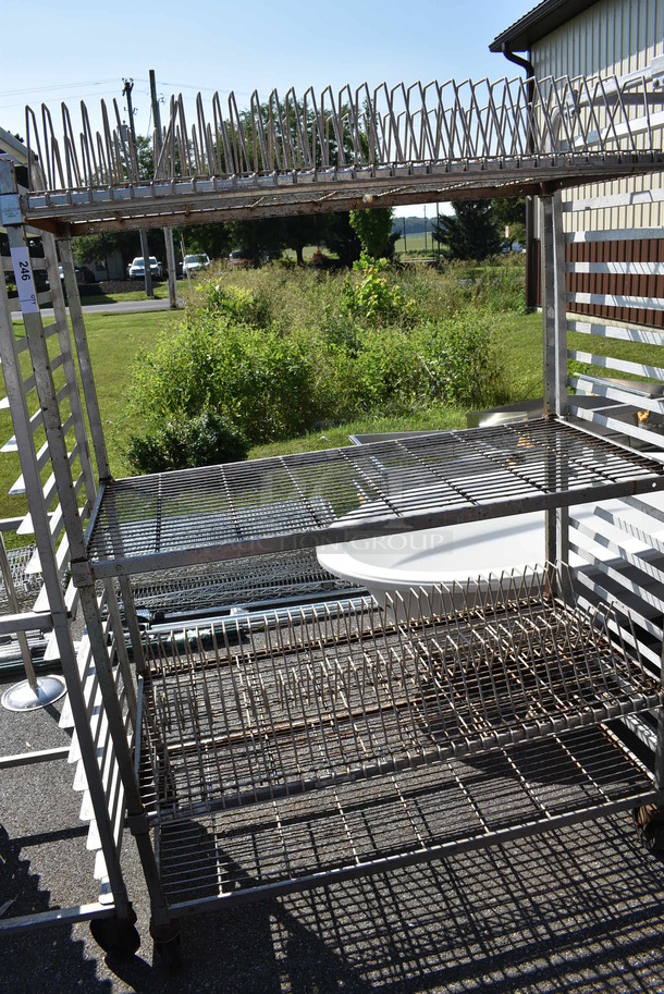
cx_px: 332
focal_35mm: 27
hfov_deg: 48.0
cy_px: 497
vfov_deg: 67.3
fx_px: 746
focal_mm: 18
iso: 200
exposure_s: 1/640
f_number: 8
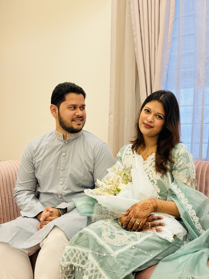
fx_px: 386
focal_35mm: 48
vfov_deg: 39.7
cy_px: 140
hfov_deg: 30.3
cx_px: 104
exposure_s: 1/50
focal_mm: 6.76
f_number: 1.78
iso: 80
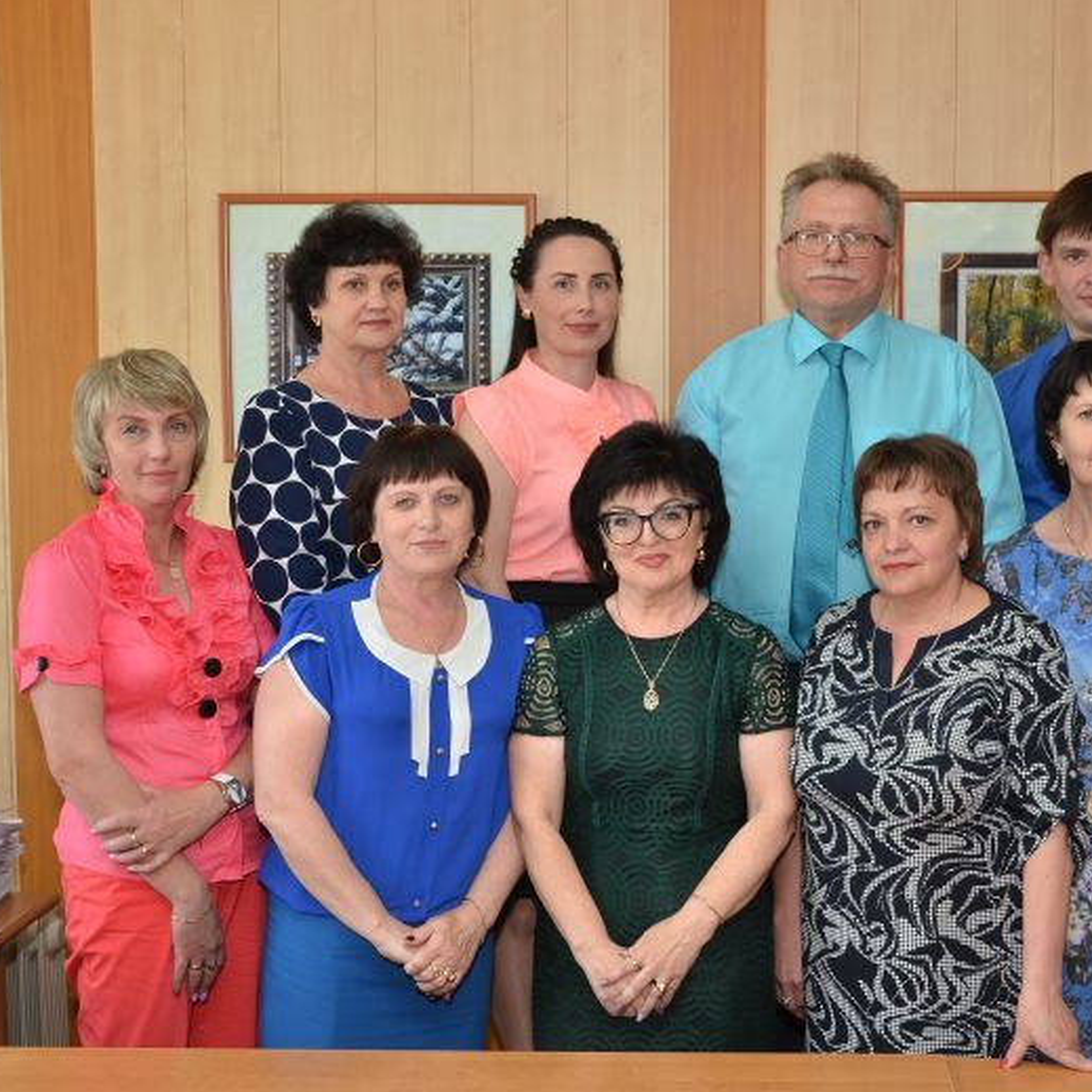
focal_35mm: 51
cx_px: 692
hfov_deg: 33.2
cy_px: 541
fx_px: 1820
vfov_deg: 33.4
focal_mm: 26
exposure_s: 1/60
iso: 400
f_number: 7.1
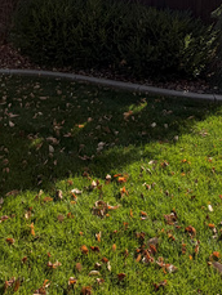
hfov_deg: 30.6
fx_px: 402
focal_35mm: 47
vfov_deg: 35.6
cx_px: 67
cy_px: -15
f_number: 2.2
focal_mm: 2.22
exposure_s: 1/779
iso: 25
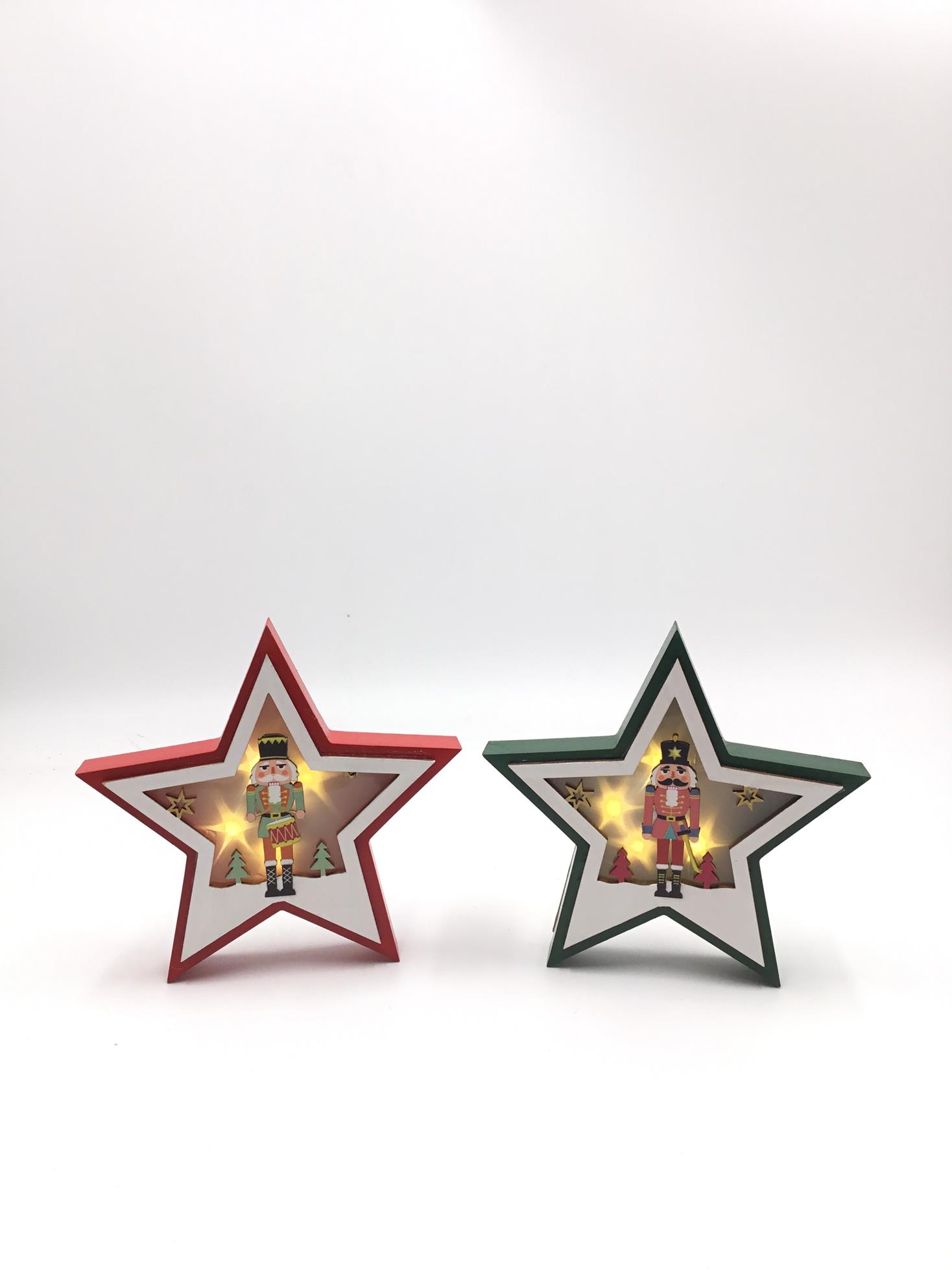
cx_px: 476
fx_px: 1137
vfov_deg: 58.4
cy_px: 635
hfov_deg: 45.4
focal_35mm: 31
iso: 25
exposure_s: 1/166
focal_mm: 3.3
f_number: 2.4
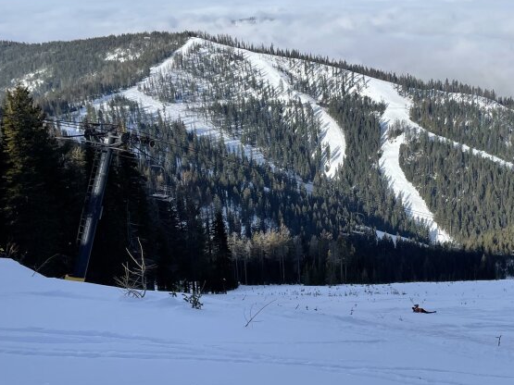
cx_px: 360
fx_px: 713
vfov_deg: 30.2
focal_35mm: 48
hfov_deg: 39.0
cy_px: 167
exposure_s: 1/5814
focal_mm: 4.2
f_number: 1.6
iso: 32
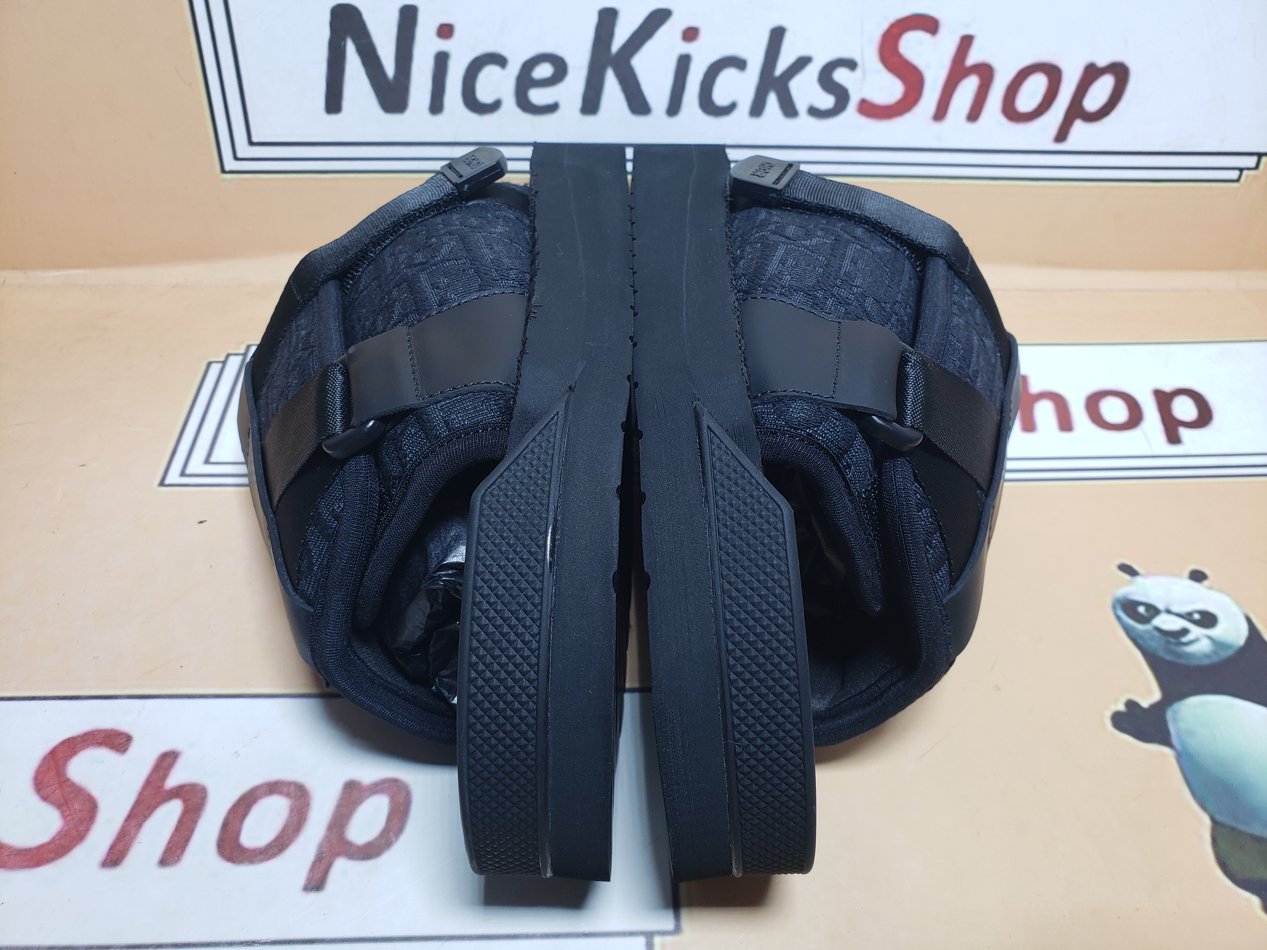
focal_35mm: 26
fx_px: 952
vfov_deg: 53.1
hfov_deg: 67.3
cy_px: 475
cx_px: 634
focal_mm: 4.3
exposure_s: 1/150
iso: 50
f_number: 2.4
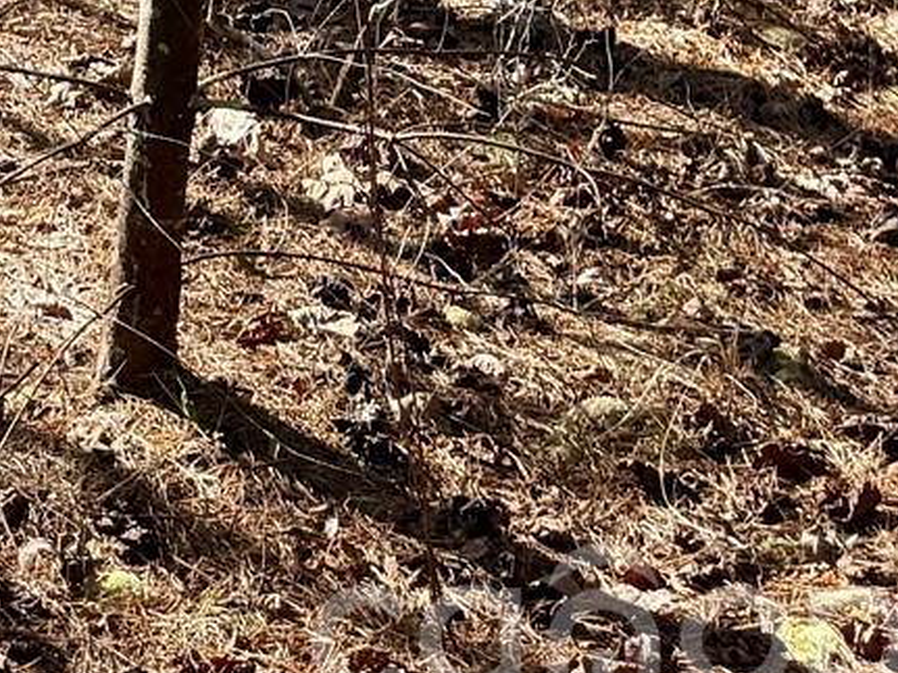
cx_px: -569
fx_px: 2957
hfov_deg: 15.5
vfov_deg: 11.3
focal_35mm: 114
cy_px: -802
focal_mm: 6.76
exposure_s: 1/196
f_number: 1.78
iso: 64
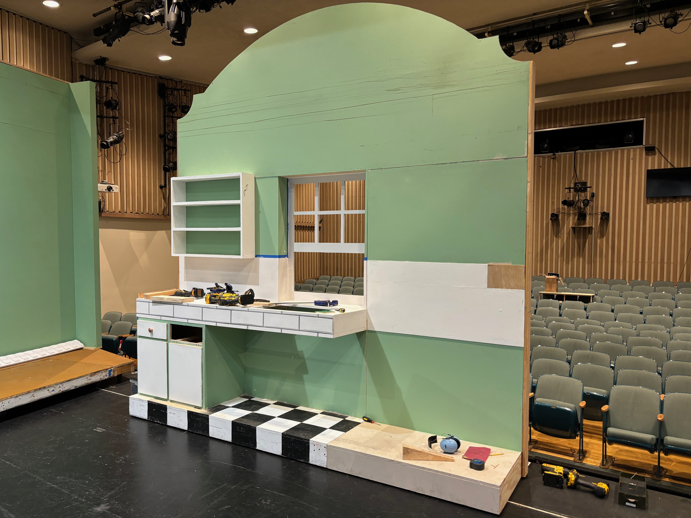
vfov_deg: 53.1
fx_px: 519
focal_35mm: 26
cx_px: 346
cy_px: 259
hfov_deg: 67.3
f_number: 1.6
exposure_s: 1/60
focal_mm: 5.96
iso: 200
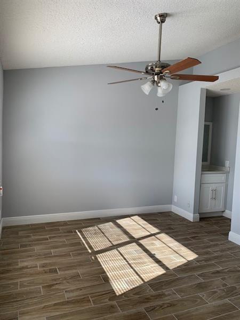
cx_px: 120
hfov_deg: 53.1
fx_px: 240
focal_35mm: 26
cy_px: 160
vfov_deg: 67.3
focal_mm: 4.25
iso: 25
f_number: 1.8
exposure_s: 1/260
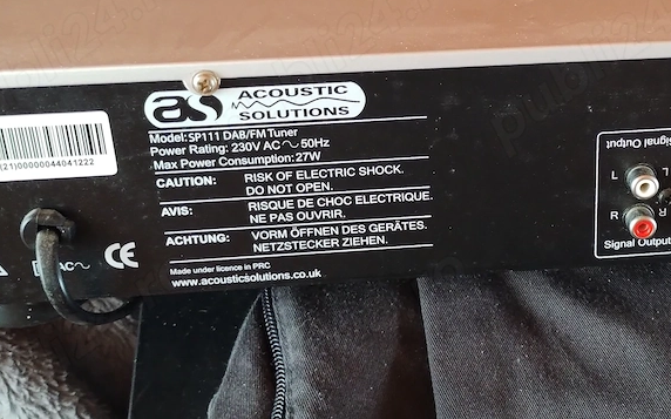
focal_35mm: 52
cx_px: 476
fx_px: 951
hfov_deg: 38.2
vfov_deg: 24.4
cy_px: 72
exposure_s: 1/20
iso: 1528
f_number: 1.8
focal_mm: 4.27
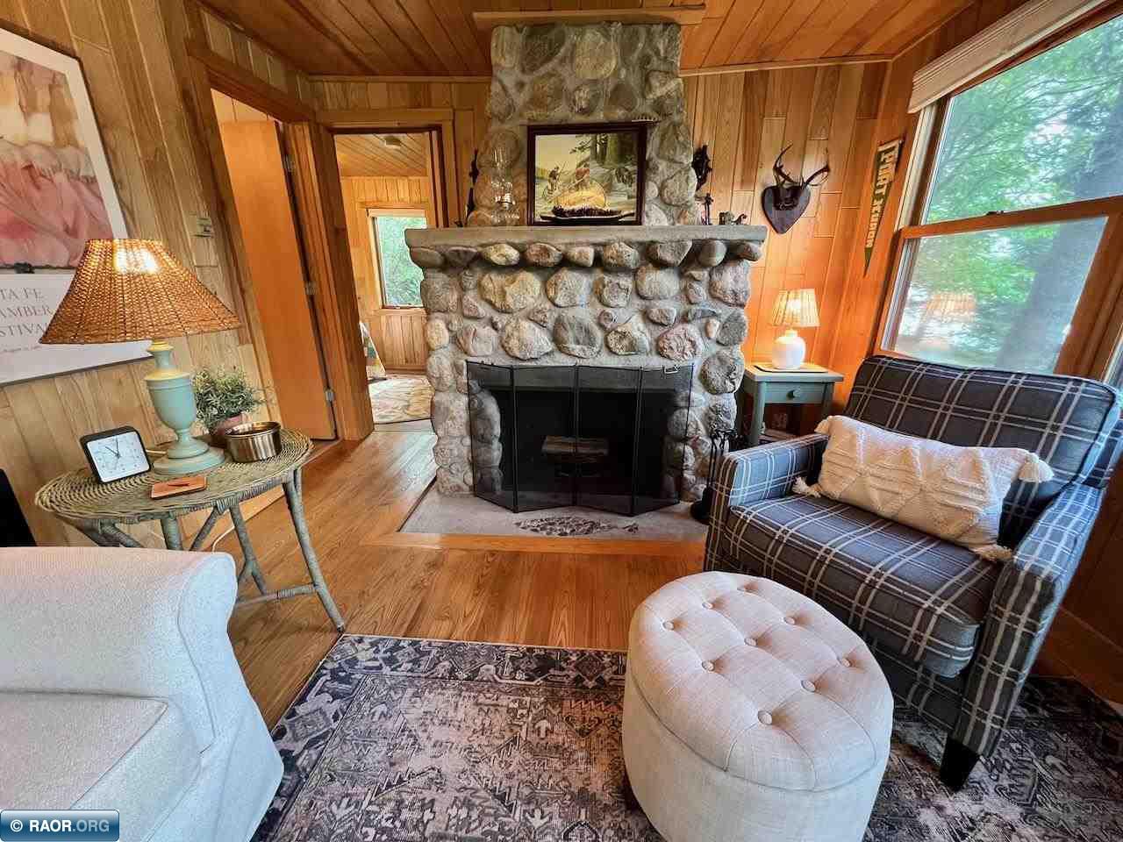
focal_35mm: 13
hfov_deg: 106.2
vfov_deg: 89.9
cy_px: 421
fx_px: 422
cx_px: 562
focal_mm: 1.57
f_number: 1.8
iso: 500
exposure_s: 1/60
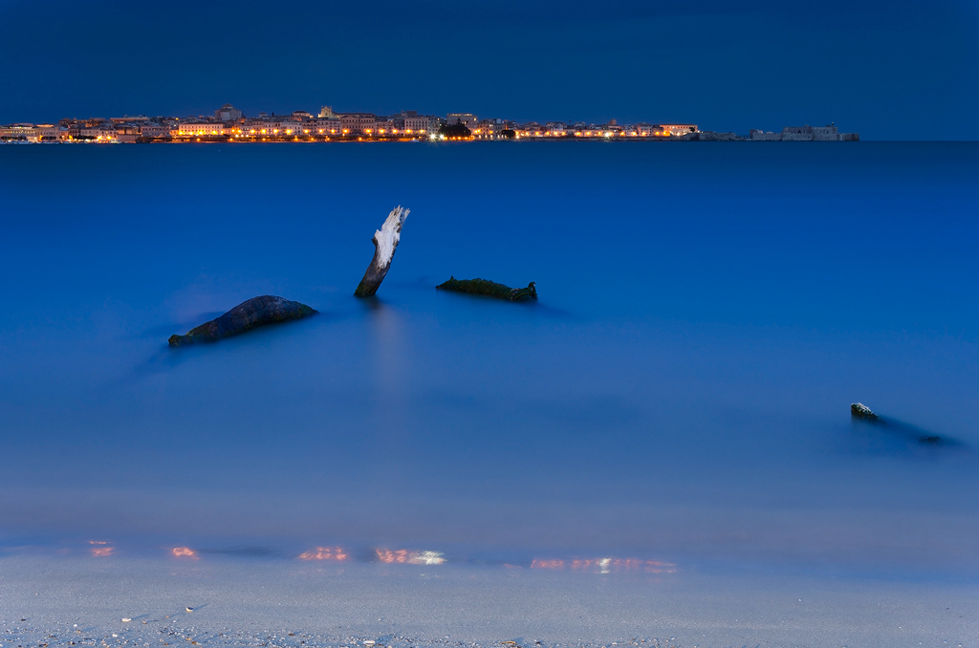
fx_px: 1384
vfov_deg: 26.4
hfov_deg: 39.0
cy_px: 324
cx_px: 490
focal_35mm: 51
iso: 100
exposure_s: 30
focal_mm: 34
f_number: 14
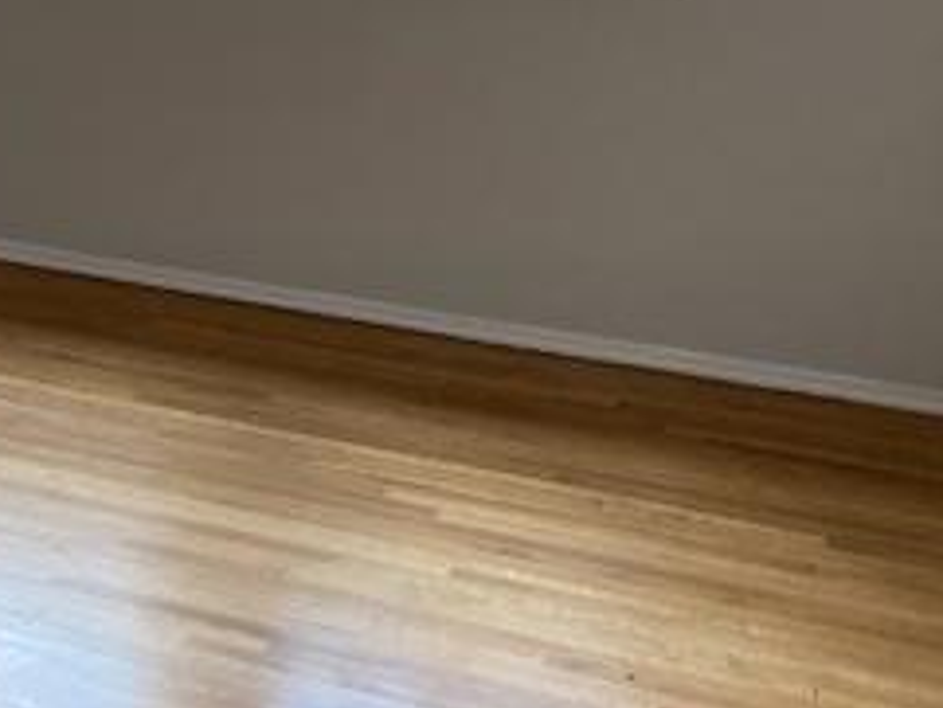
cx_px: -117
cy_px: -219
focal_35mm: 69
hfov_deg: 25.8
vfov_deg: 19.6
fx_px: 1881
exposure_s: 1/115
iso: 125
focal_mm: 4.25
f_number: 1.8
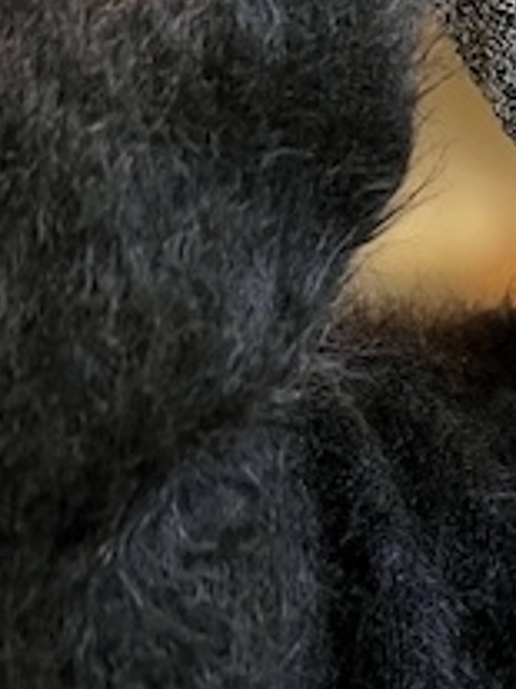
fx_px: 1751
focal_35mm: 88
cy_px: 389
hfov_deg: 15.3
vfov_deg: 22.3
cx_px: 819
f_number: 1.5
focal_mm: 5.7
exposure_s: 1/60
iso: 80
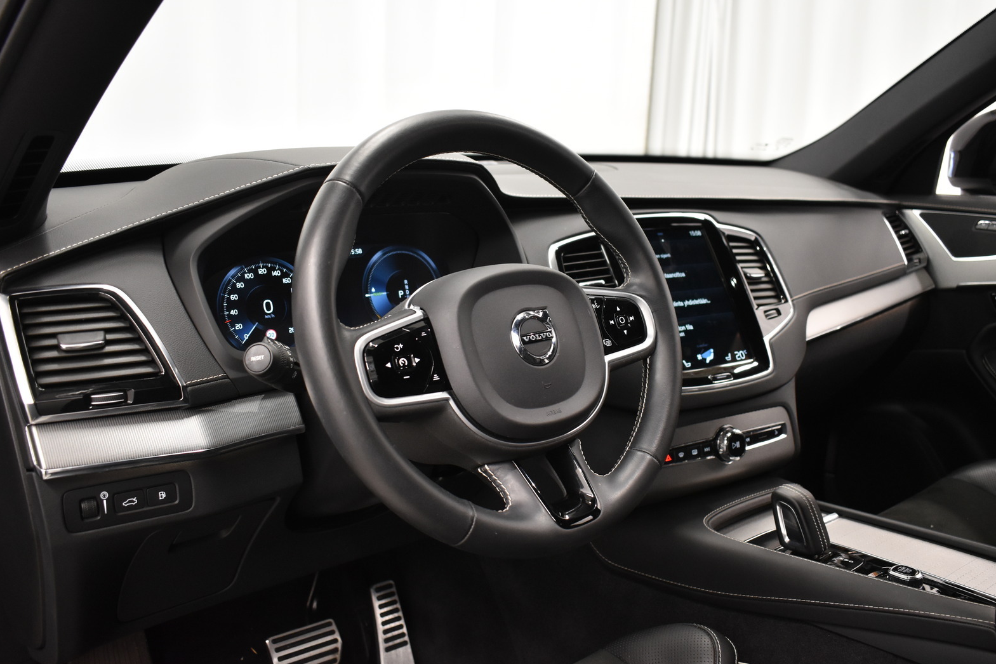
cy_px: 335
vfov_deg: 40.5
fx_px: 900
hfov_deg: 57.9
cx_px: 507
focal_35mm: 33
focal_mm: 21
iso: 1400
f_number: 3.8
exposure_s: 1/30
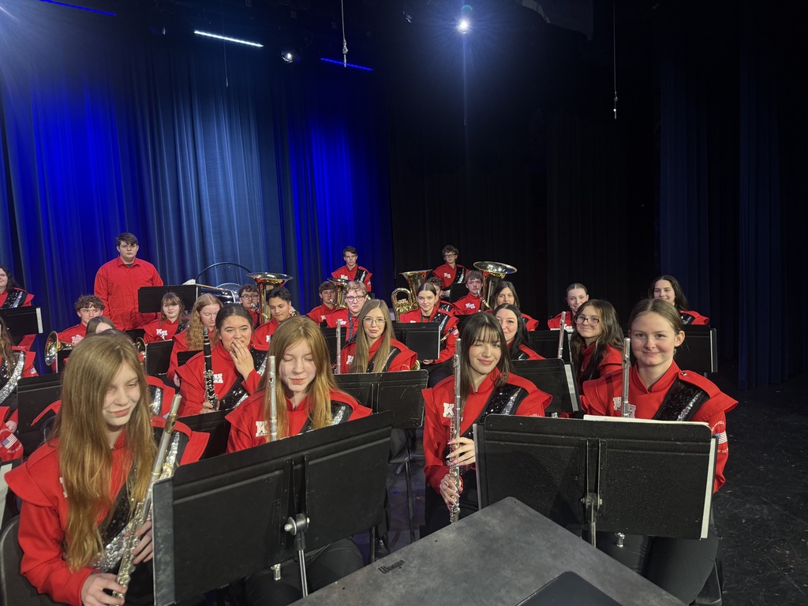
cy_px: 303
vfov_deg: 56.8
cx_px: 404
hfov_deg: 71.6
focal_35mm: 24
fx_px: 560
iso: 200
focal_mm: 6.76
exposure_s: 1/94
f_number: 1.78
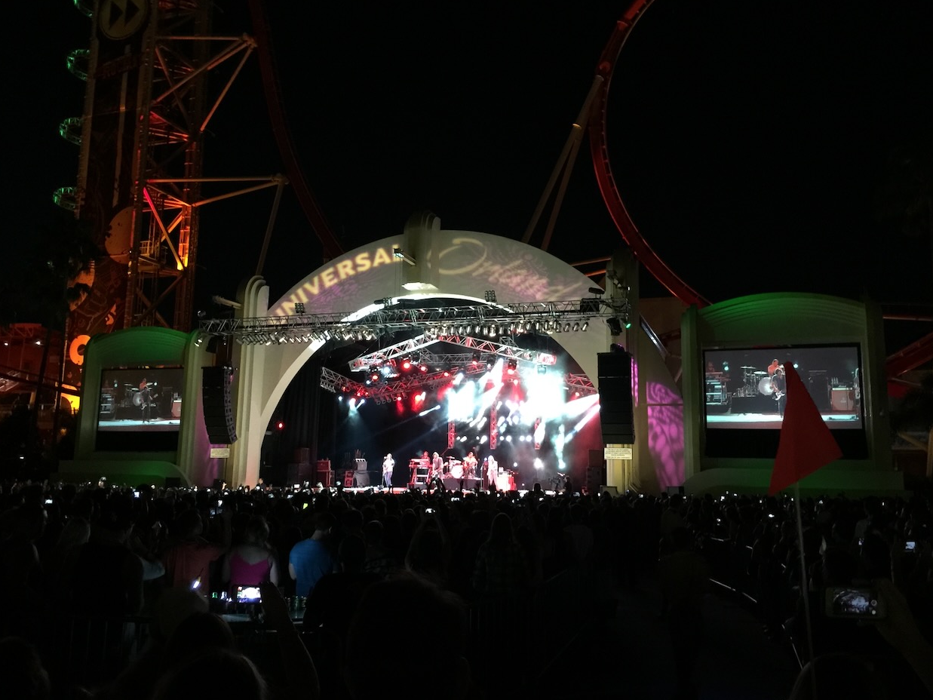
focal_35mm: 30
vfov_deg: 46.8
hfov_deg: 60.0
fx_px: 809
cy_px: 358
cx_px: 472
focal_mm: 4.15
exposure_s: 1/8
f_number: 2.2
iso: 125
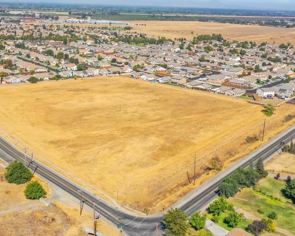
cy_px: 64
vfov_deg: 31.6
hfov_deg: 39.5
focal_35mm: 47
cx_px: 129
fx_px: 410
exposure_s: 1/640
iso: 100
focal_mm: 10.26
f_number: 6.3
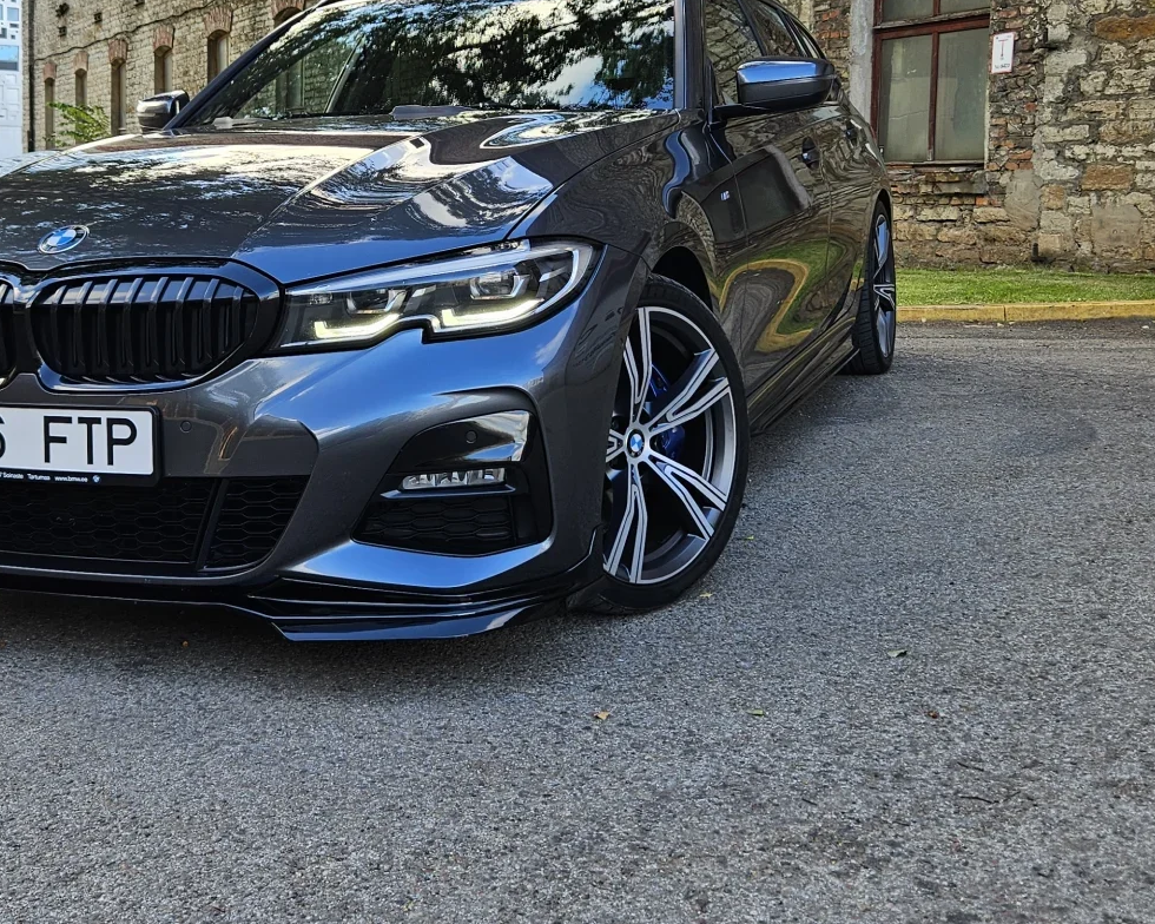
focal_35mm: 44
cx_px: 455
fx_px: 1504
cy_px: 276
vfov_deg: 33.7
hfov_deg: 41.8
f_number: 1.8
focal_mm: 5.4
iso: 25
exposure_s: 1/180
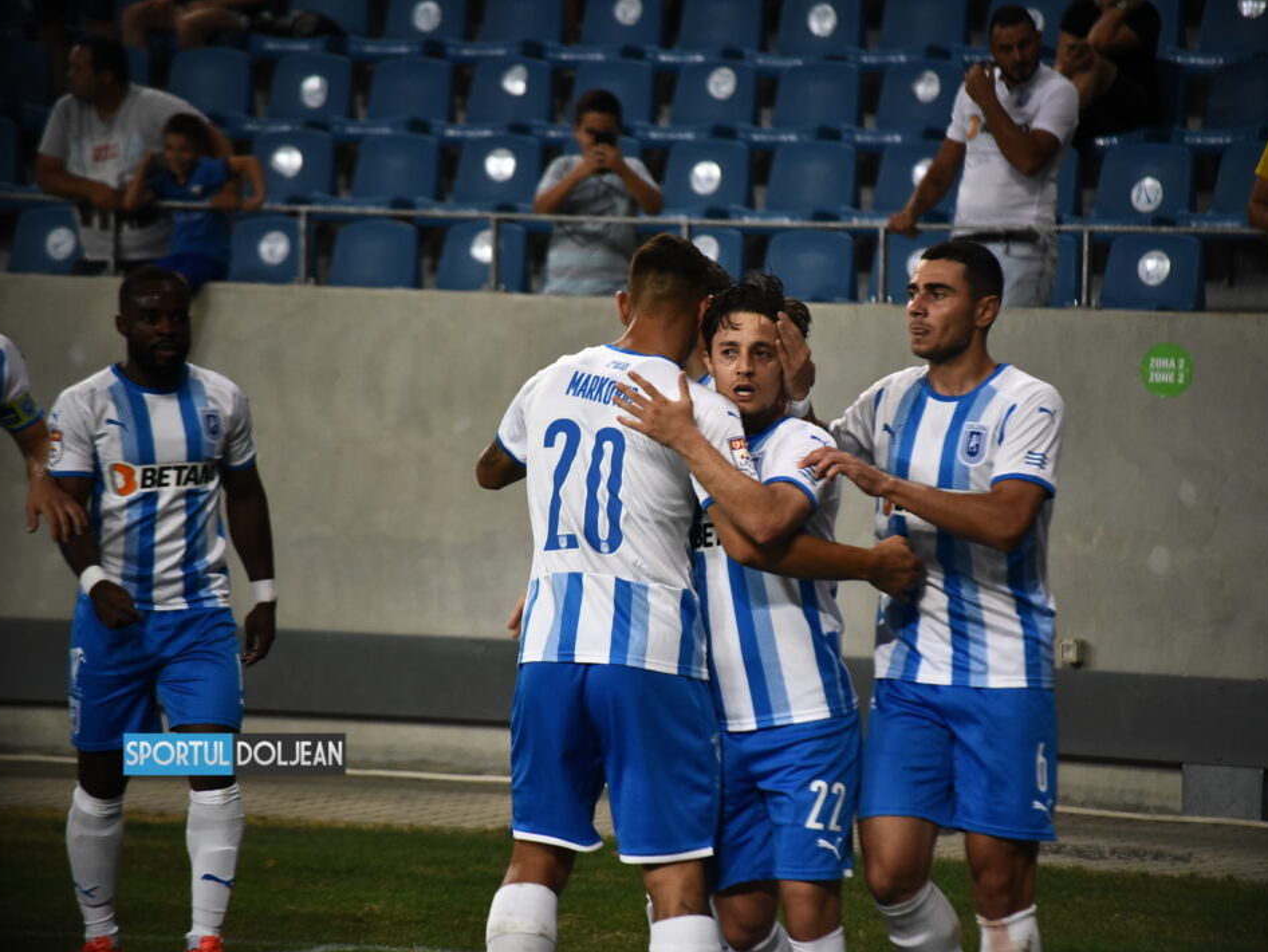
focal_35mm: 217
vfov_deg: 6.8
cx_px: 694
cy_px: 476
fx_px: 7951
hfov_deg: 9.1
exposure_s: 1/400
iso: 3200
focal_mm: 200
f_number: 5.6
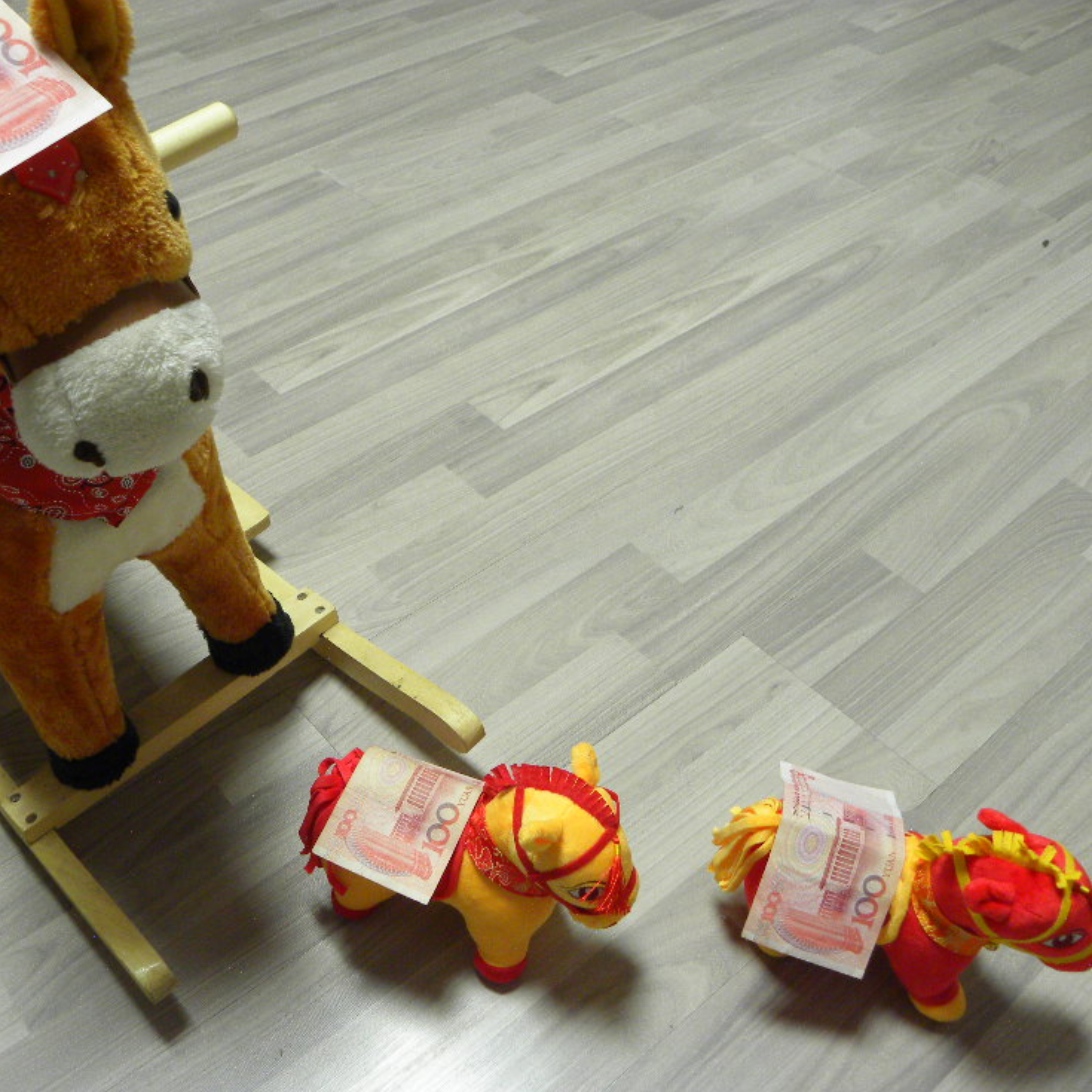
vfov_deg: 51.1
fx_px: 1142
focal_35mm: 32
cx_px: 474
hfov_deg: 51.0
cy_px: 533
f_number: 2.8
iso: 117
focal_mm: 4.6
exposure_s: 1/10.4
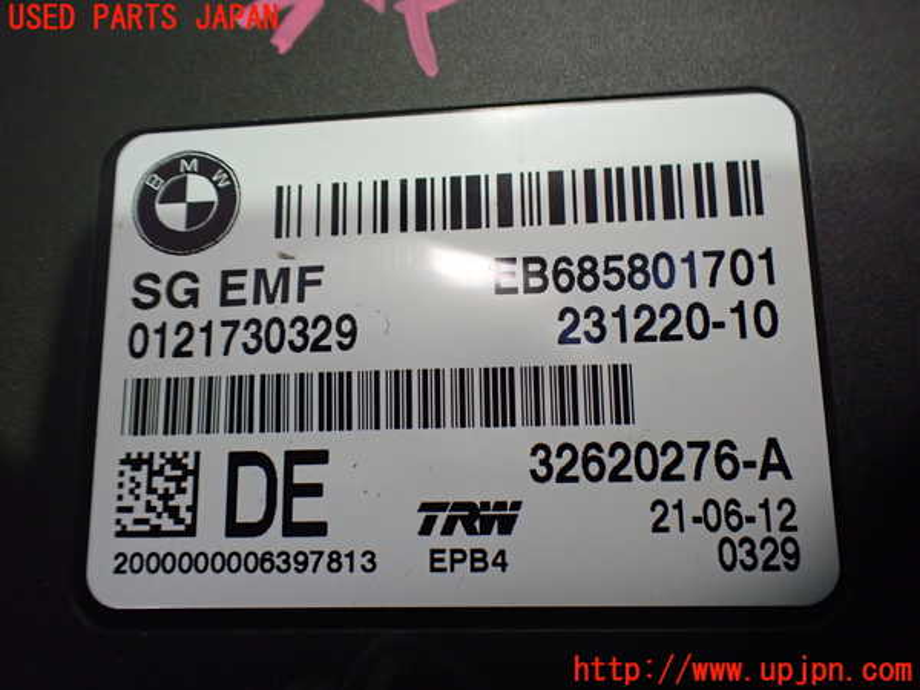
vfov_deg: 46.8
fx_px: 797
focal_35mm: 30
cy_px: 345
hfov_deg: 60.0
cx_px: 460
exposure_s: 1/125
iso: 800
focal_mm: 5.4
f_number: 2.3
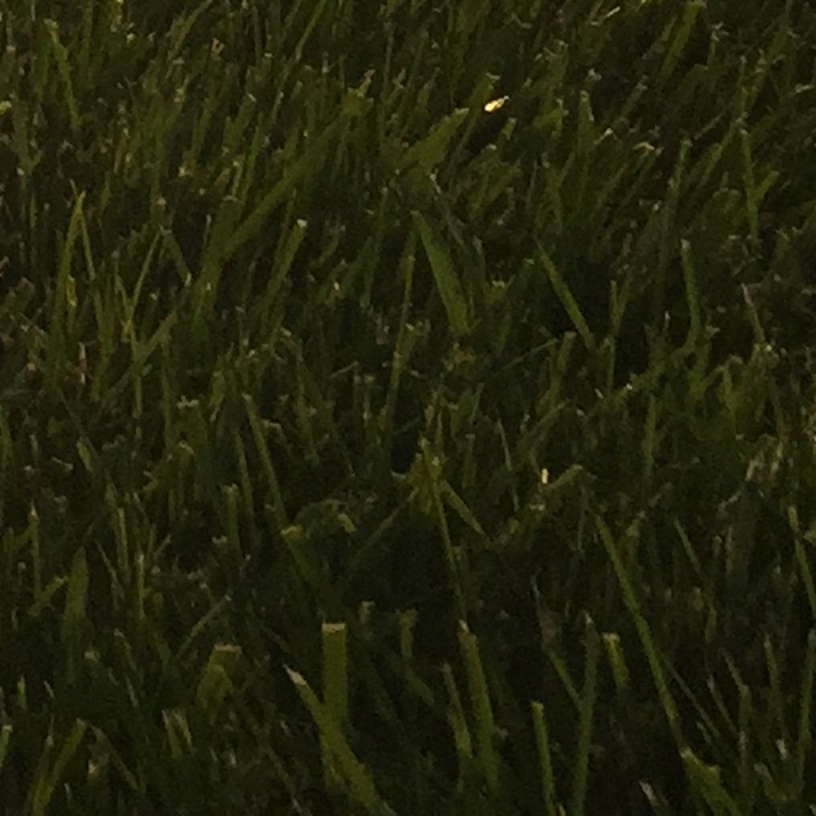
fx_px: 4374
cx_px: -1325
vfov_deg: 10.0
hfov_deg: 9.2
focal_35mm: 164
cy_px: -752
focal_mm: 4.15
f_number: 2.2
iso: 32
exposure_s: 1/2326
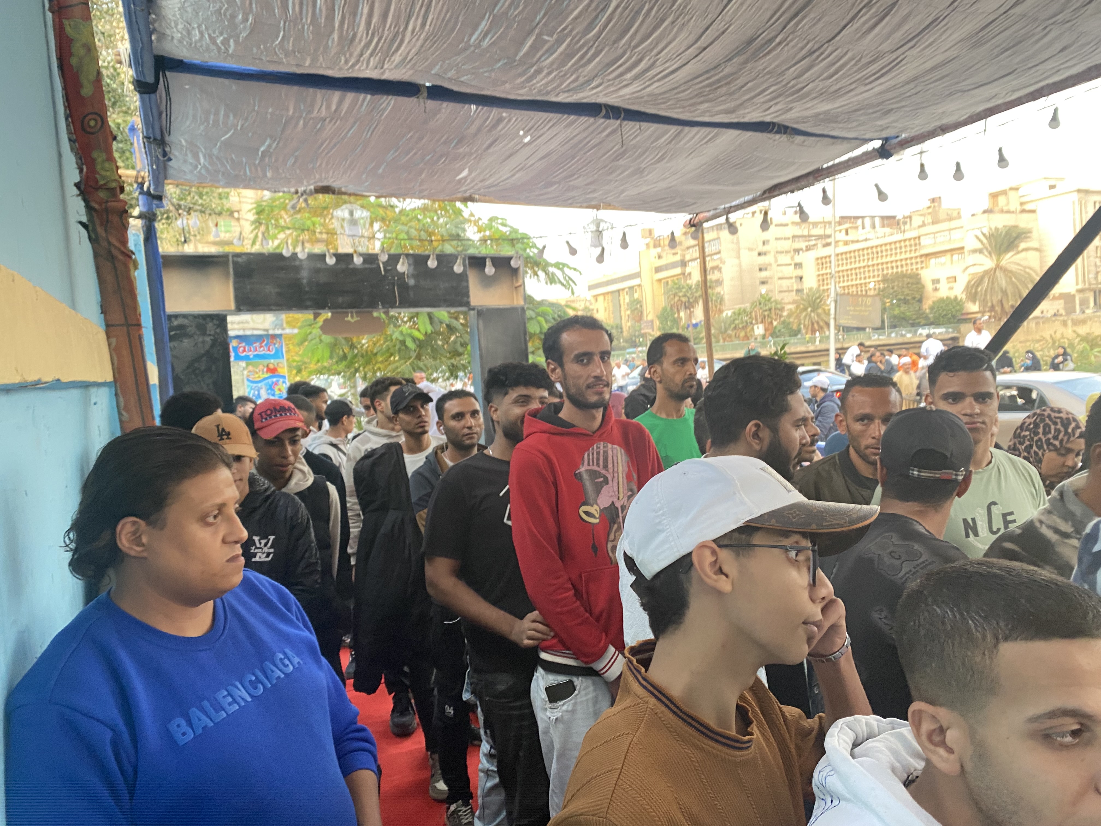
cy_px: 413
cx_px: 550
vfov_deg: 53.1
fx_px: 827
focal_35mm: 26
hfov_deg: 67.3
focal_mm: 4.25
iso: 160
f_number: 1.8
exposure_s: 1/60
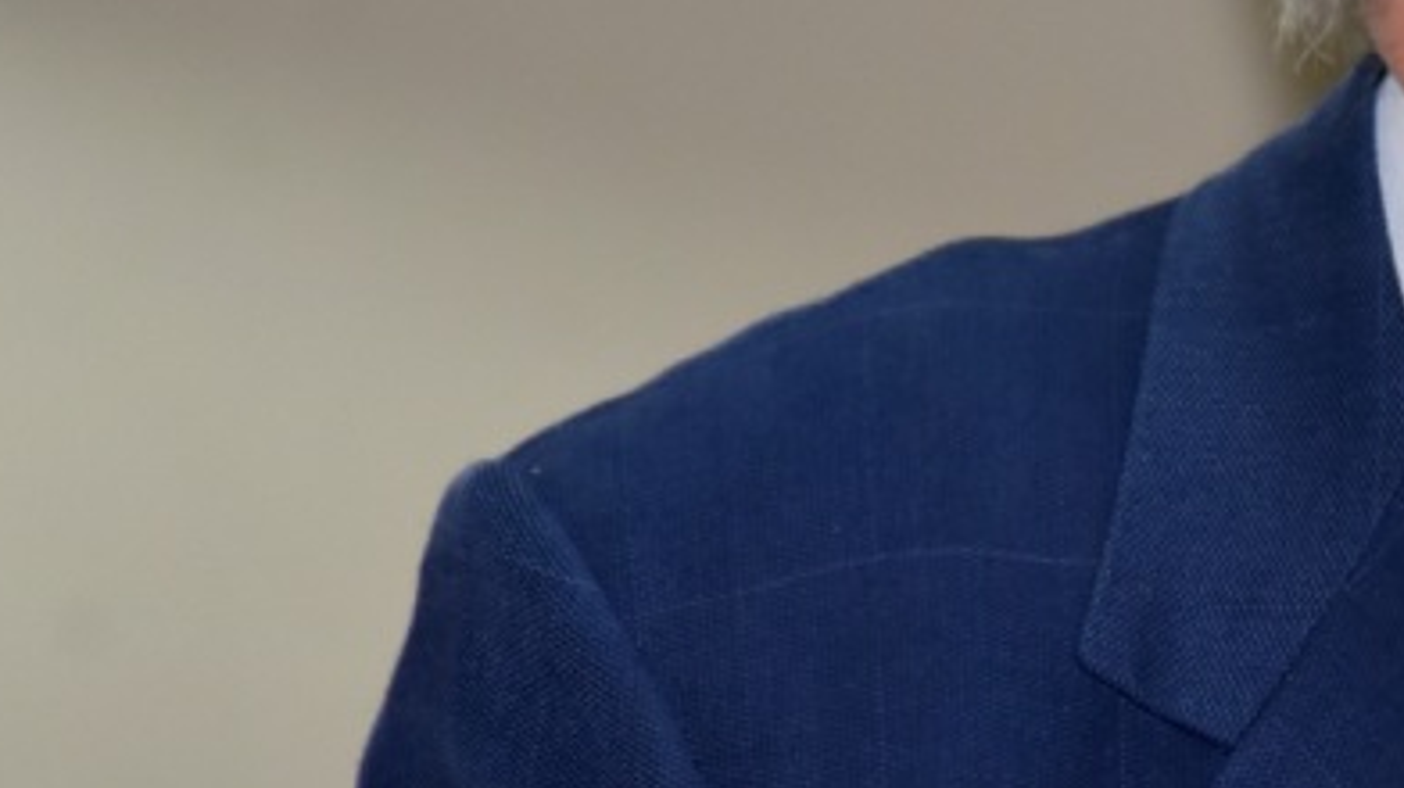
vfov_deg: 2.1
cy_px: 131
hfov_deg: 3.8
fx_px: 21395
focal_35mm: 575
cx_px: 1379
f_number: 5.6
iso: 800
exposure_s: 1/60
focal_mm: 140
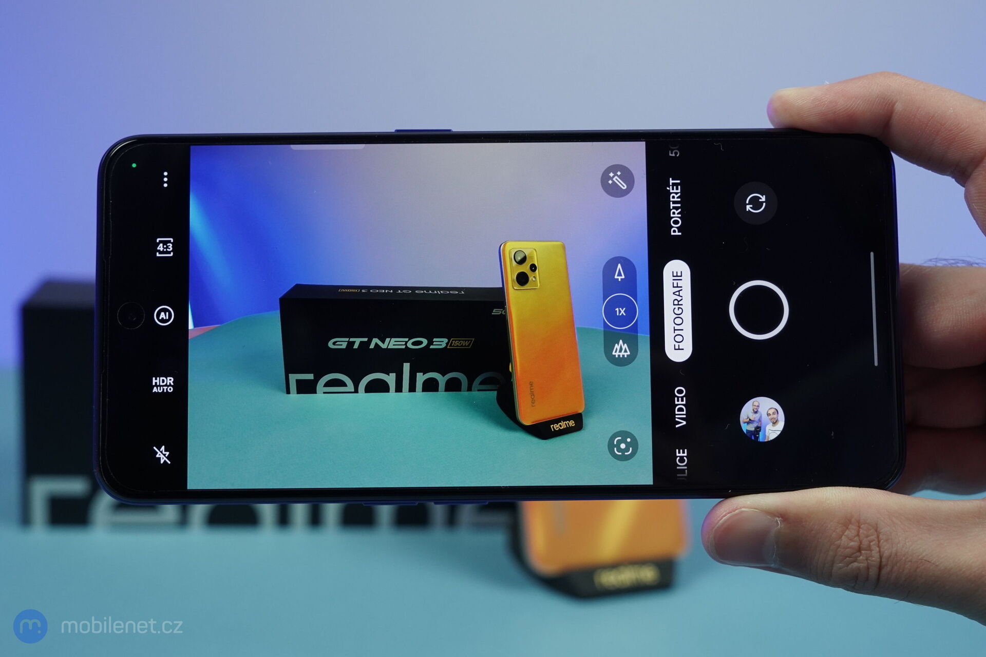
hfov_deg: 47.4
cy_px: 328
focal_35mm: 41
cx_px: 493
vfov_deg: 32.6
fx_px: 1123
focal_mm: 41
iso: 2000
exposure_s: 1/200
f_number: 7.1
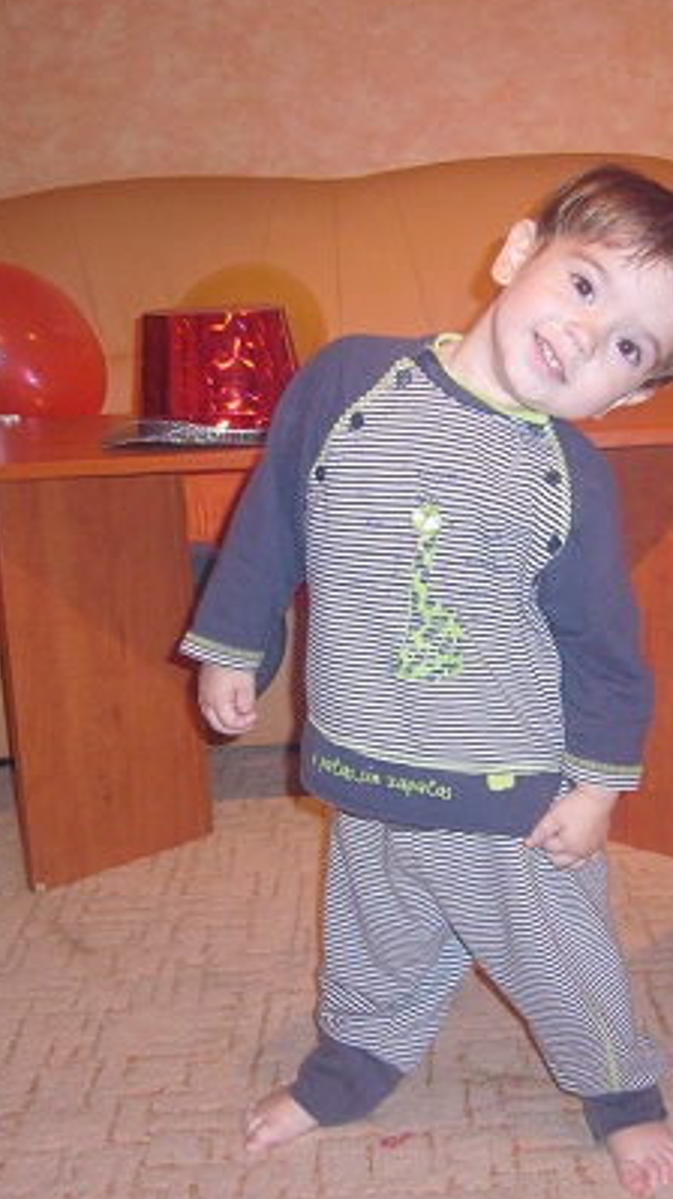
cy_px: 583
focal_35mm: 53
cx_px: 430
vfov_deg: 39.2
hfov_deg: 22.5
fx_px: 1684
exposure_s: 1/8
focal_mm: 5.8
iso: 125
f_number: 2.8
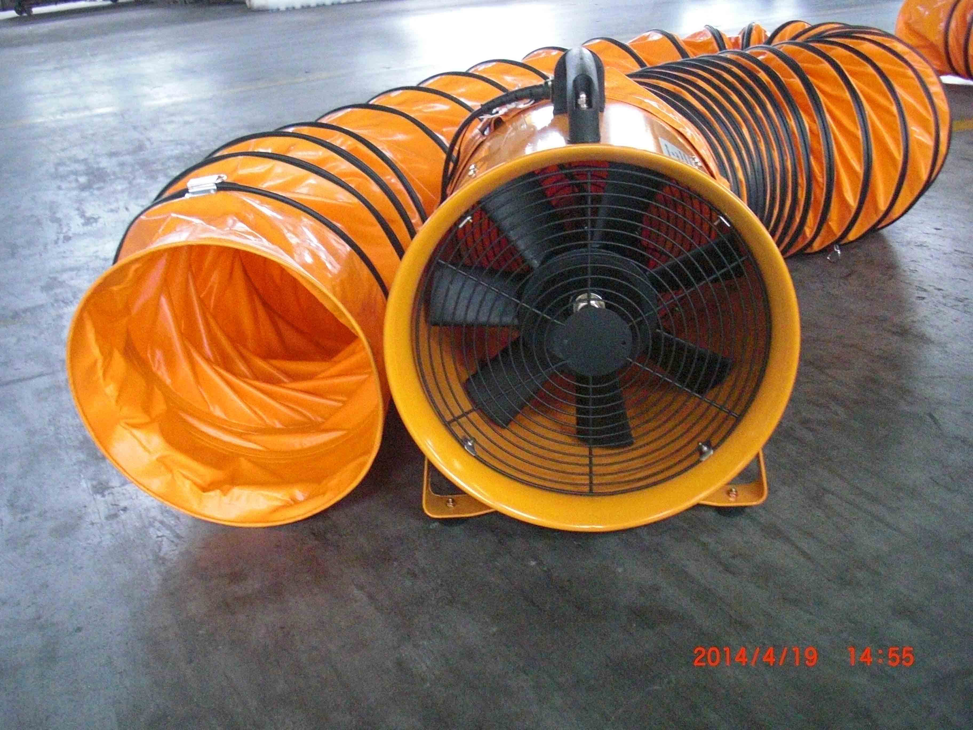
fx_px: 1012
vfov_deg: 39.7
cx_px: 486
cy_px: 365
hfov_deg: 51.4
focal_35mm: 36
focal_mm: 6.3
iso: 800
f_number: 2.8
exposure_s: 1/60
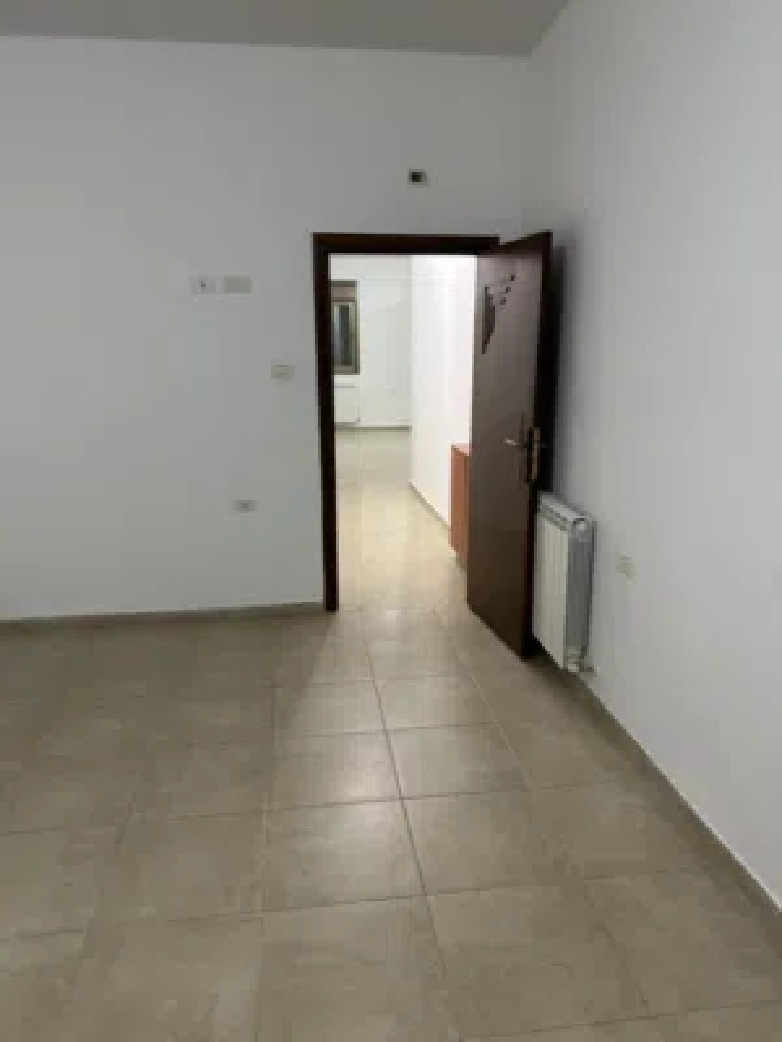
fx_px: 723
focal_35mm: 24
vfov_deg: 71.6
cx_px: 391
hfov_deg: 56.8
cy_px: 521
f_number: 1.78
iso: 200
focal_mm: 6.86
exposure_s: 1/50
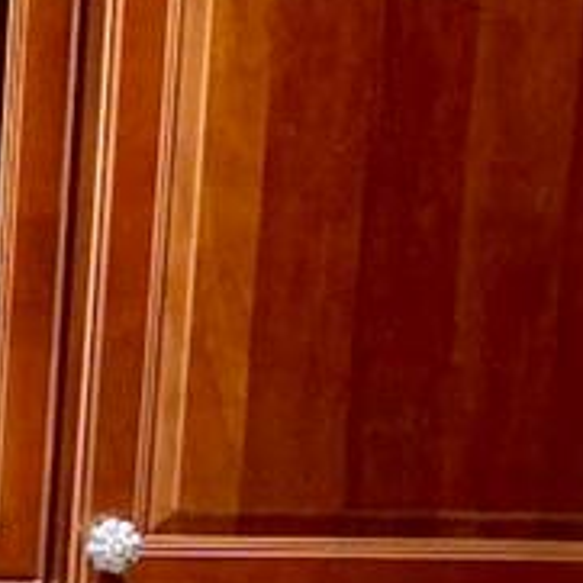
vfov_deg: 11.1
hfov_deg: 10.7
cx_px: -520
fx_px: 2896
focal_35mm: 152
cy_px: 857
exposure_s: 1/60
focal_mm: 4.25
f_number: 1.8
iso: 200
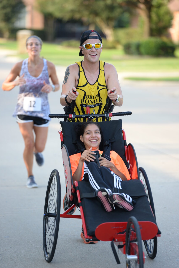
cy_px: 134
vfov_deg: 10.3
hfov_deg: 6.9
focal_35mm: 200
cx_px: 90
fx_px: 1490
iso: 250
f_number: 3.5
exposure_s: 1/320
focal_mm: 200
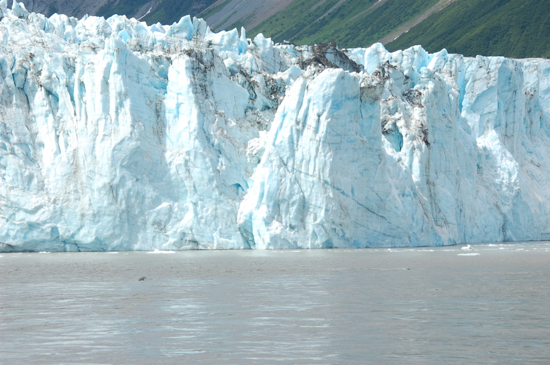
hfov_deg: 16.7
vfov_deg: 11.1
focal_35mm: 123
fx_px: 1877
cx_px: 275
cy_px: 182
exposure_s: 1/400
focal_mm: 82
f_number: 11
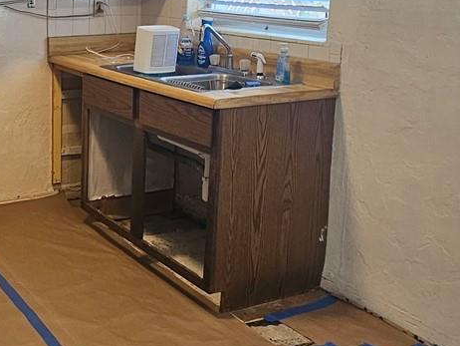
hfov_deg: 37.8
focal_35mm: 45
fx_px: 598
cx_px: 6
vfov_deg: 31.8
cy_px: 97
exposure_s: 1/60
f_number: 2.2
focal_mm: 2.2
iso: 100
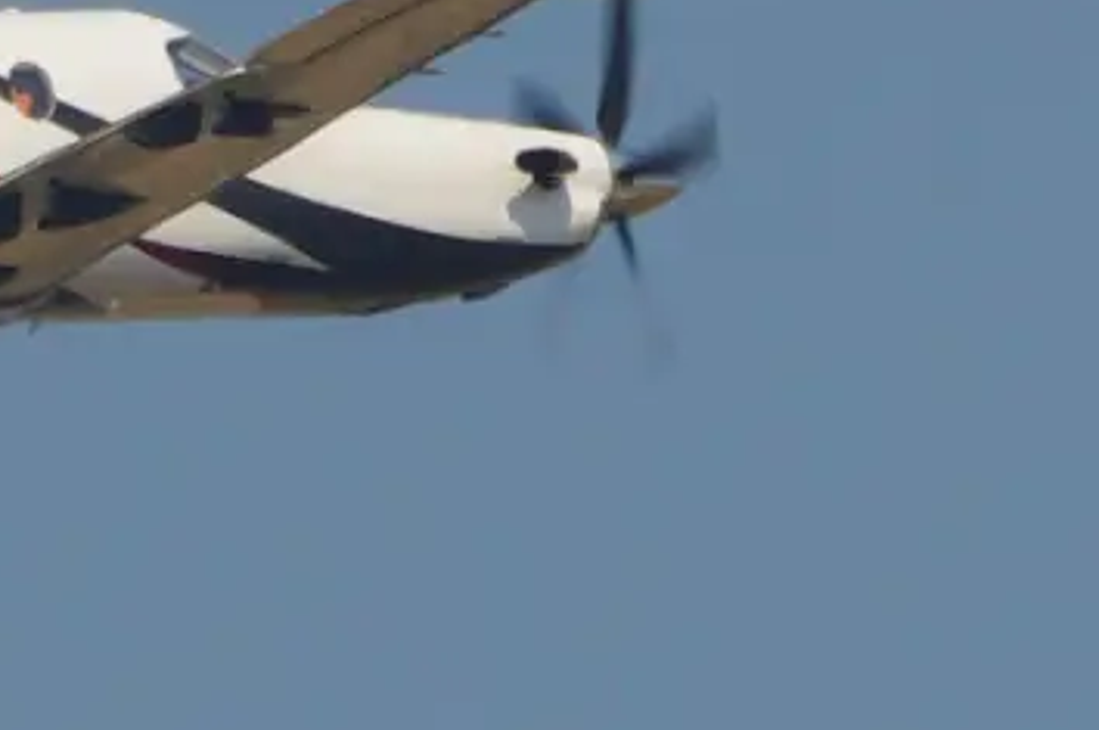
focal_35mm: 1156
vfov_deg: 1.2
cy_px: 116
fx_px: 35241
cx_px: -360
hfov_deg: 1.8
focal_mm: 400
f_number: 8
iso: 160
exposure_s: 1/640
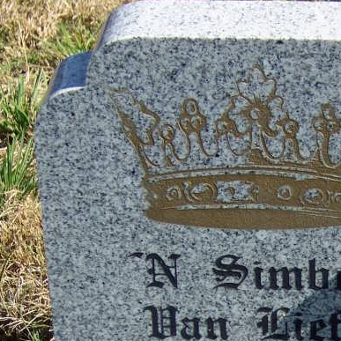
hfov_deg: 10.1
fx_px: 1895
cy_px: 367
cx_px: 449
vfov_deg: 10.2
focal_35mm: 170
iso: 64
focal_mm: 10.5
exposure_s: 1/800
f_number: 3.2
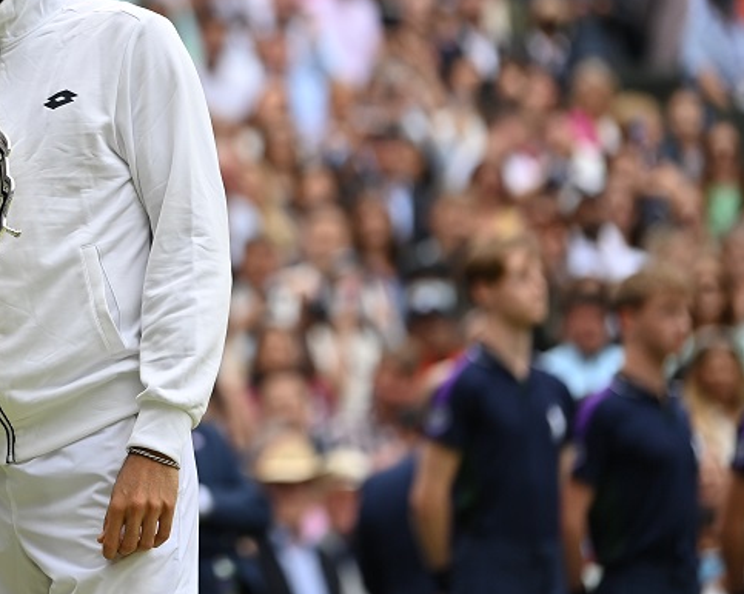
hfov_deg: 5.5
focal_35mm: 350
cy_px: 185
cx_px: -25
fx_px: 7704
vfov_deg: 4.4
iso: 400
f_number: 2.8
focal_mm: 180
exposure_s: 1/2000
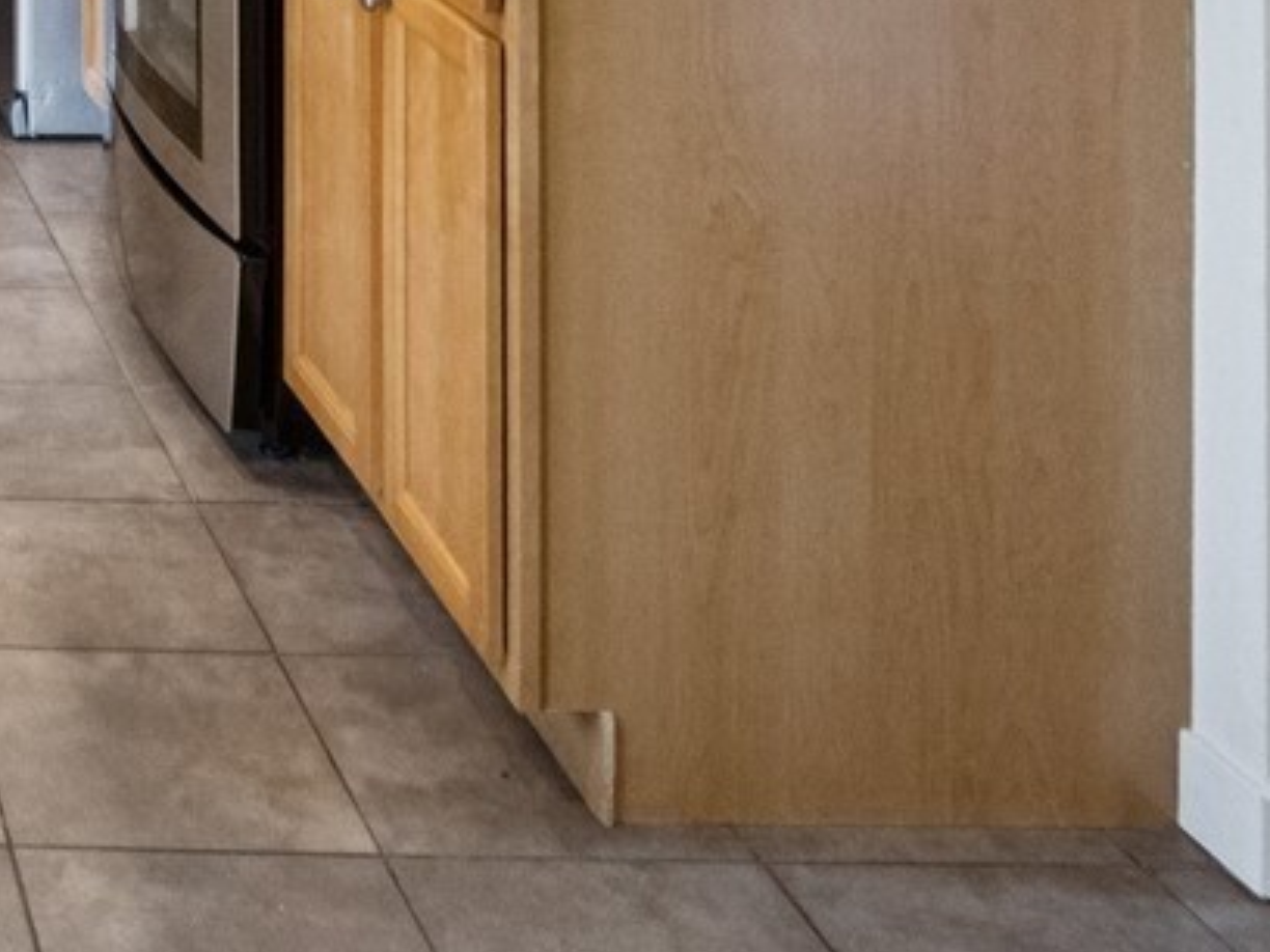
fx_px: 2201
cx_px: -462
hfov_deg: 26.3
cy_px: -549
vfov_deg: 20.3
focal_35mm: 60
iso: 1600
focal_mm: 10
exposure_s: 1/30
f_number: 8
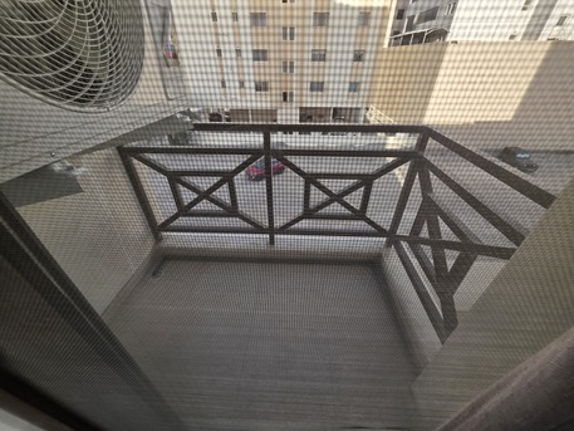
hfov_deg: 106.2
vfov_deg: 89.9
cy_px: 216
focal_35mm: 13
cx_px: 287
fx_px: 216
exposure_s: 1/100
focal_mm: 2.2
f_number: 1.9
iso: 32
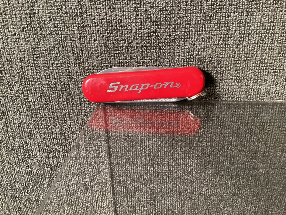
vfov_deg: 45.4
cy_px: 108
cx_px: 143
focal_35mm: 31
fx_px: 256
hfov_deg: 58.3
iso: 640
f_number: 2.4
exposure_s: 1/30
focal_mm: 3.3
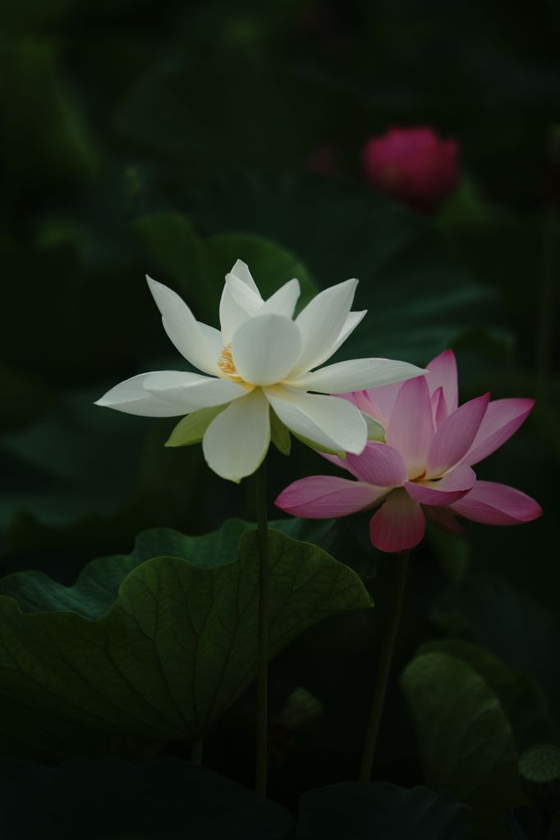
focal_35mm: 180
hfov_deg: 7.6
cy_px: 420
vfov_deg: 11.4
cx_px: 280
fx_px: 4203
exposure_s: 1/2000
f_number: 2.8
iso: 100
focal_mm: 180
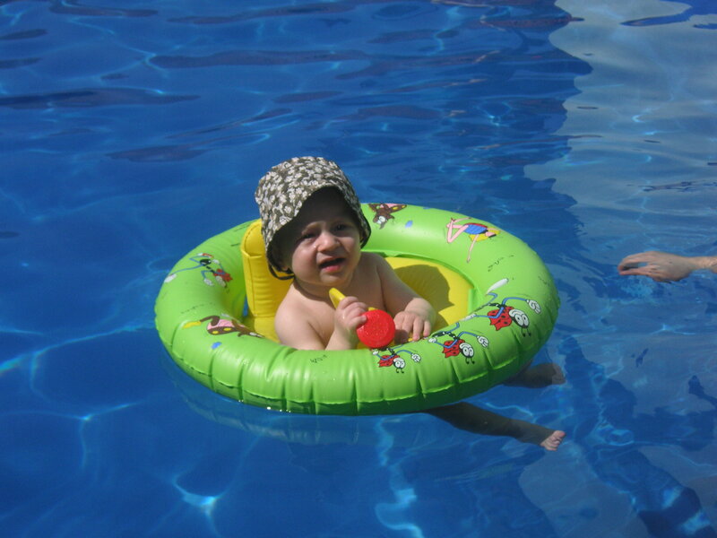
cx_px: 358
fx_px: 1553
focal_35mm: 75
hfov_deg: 26.0
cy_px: 269
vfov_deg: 19.6
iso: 50
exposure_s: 1/180
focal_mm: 12.4
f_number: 11
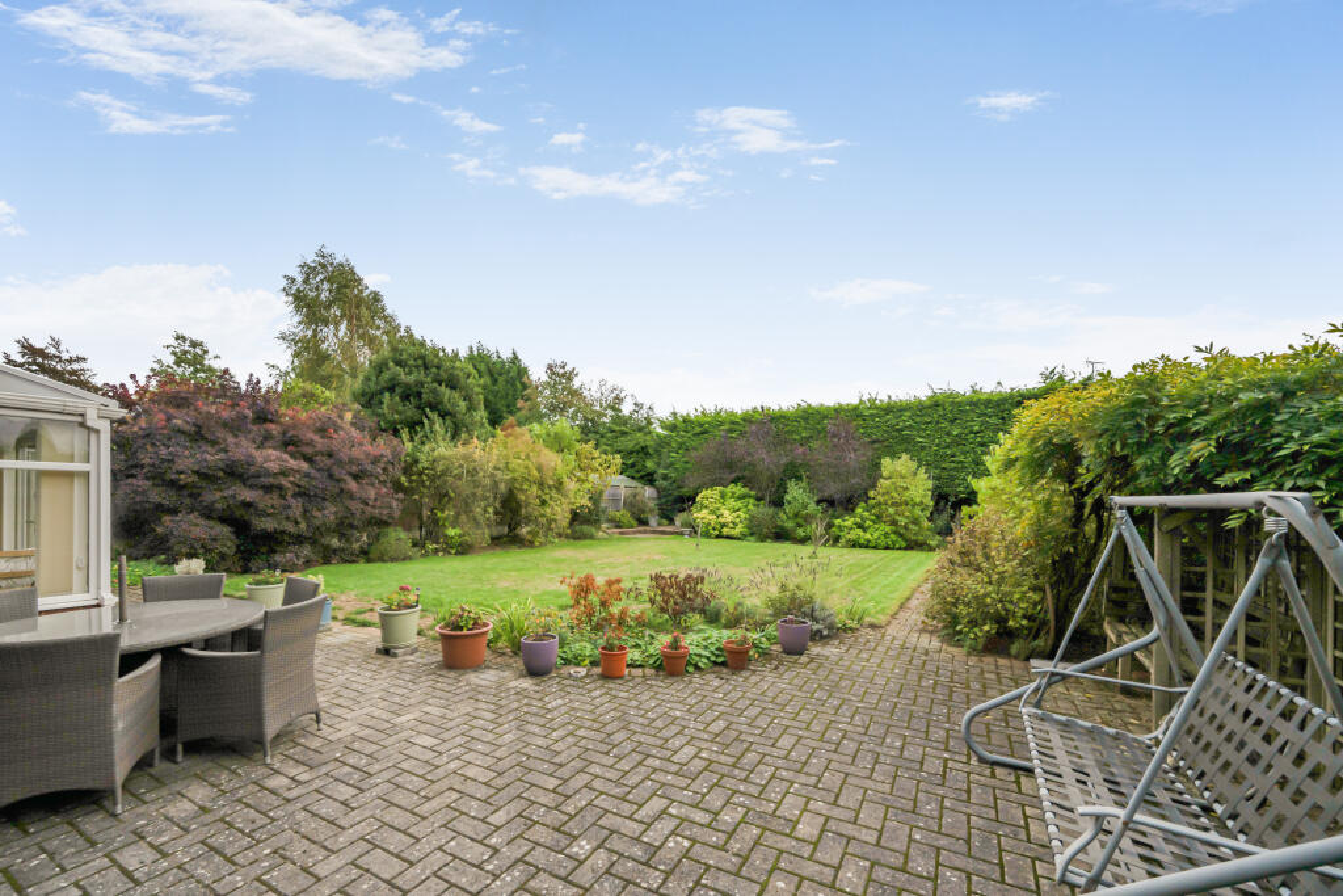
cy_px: 448
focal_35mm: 14
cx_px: 672
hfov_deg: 104.2
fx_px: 522
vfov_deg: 81.2
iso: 400
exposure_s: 1/2000
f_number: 7.1
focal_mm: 14
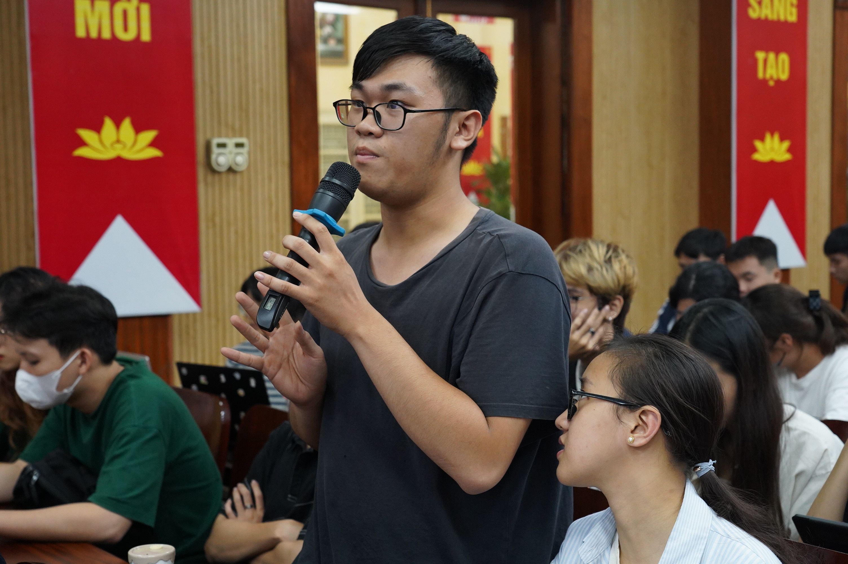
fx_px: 1224
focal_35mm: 52
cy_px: 282
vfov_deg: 25.9
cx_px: 424
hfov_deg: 38.2
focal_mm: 52
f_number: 5.6
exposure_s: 1/125
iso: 5000
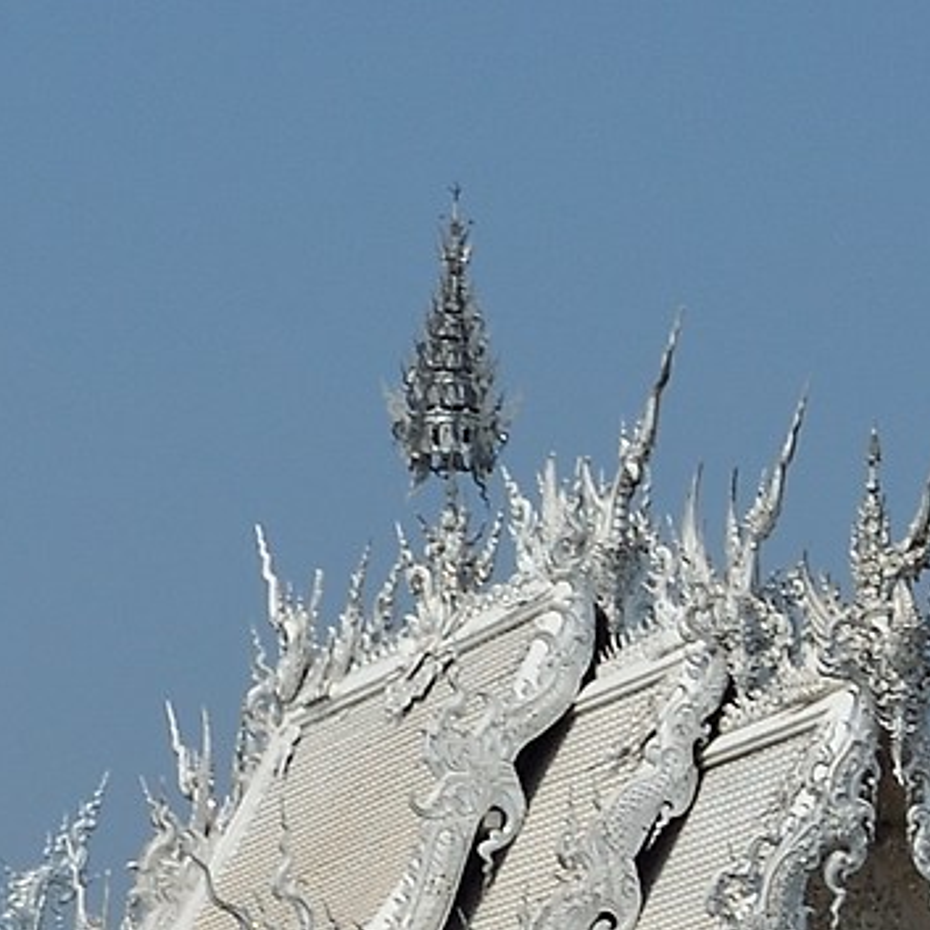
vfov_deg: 5.9
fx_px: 8936
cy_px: 1495
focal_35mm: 294
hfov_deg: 5.9
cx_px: 1294
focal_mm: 34
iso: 100
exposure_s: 1/200
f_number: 14
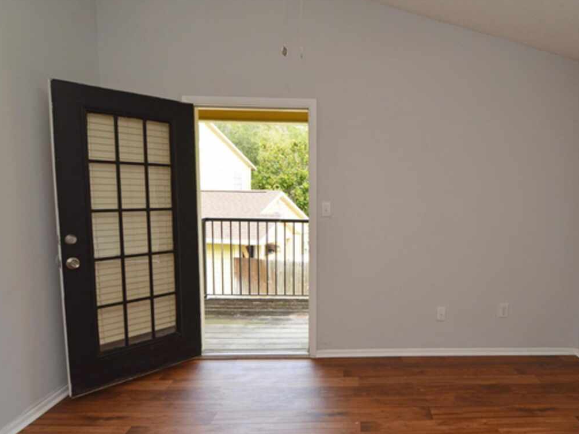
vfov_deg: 60.9
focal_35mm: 22
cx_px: 361
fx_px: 368
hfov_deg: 75.1
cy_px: 241
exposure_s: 1/125
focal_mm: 12
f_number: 5.6
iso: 320
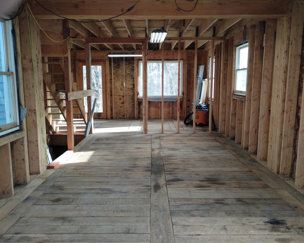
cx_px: 153
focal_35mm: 30
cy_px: 125
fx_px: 270
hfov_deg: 58.8
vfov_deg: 48.5
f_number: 1.8
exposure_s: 1/120
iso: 247
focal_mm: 4.27
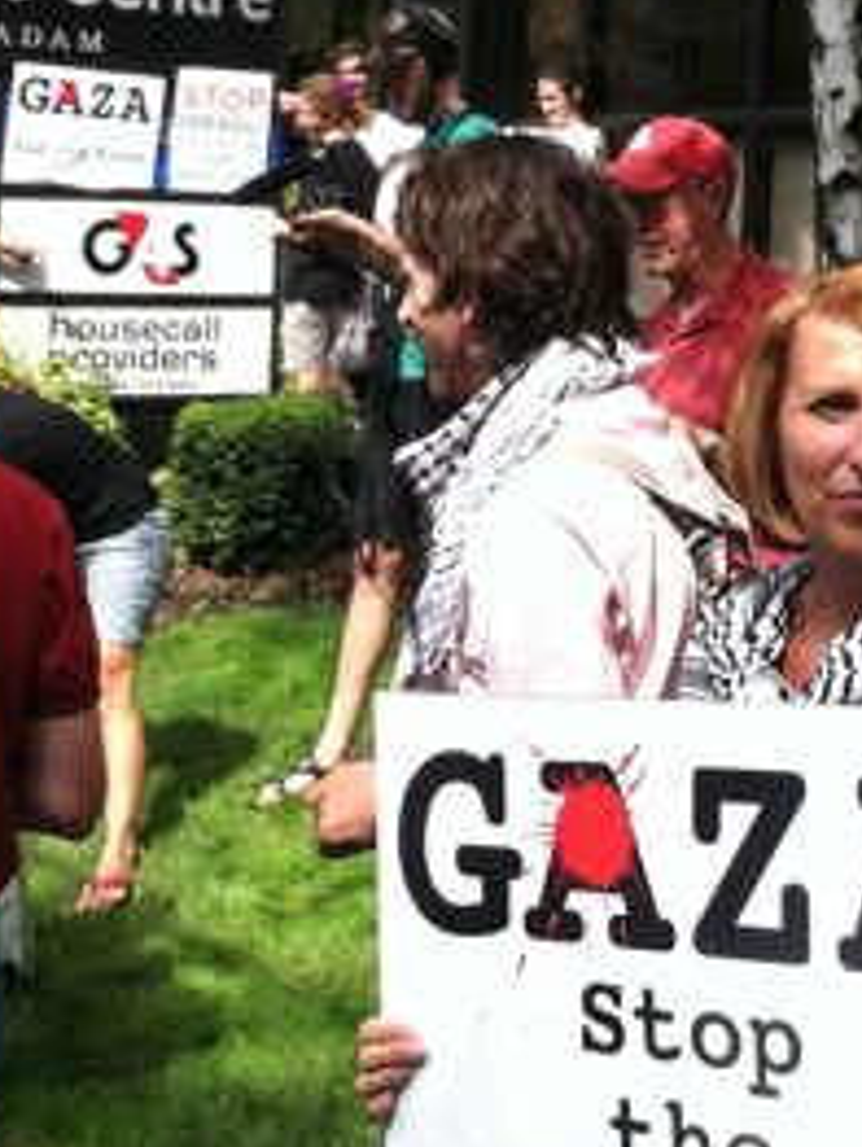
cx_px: 617
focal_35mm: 80
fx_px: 2652
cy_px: 289
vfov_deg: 24.1
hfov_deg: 18.4
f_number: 2.8
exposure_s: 1/316
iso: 80
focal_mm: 3.85
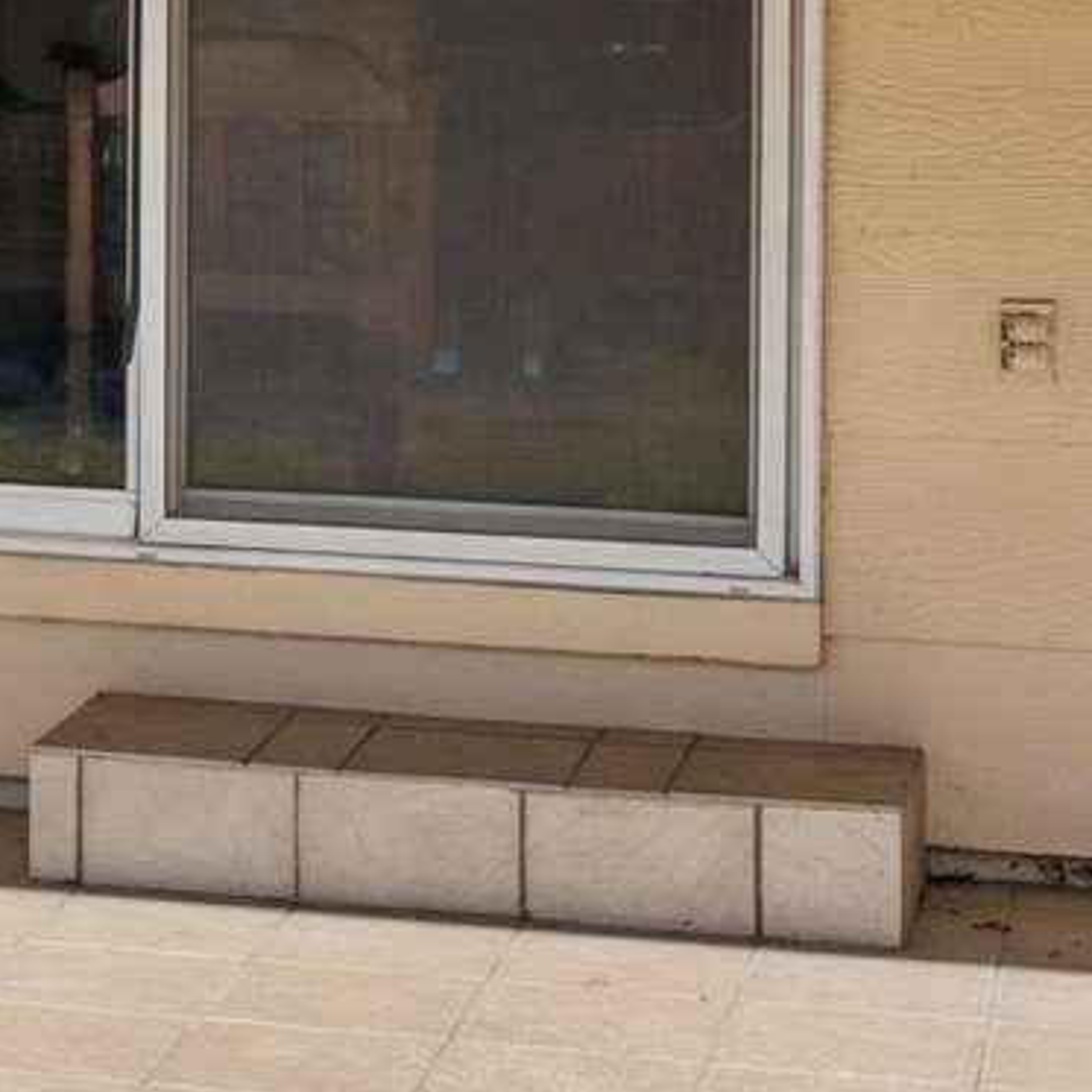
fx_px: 4397
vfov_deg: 13.9
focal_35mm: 123
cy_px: -53
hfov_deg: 13.5
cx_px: -427
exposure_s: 1/400
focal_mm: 17.6
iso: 400
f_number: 13
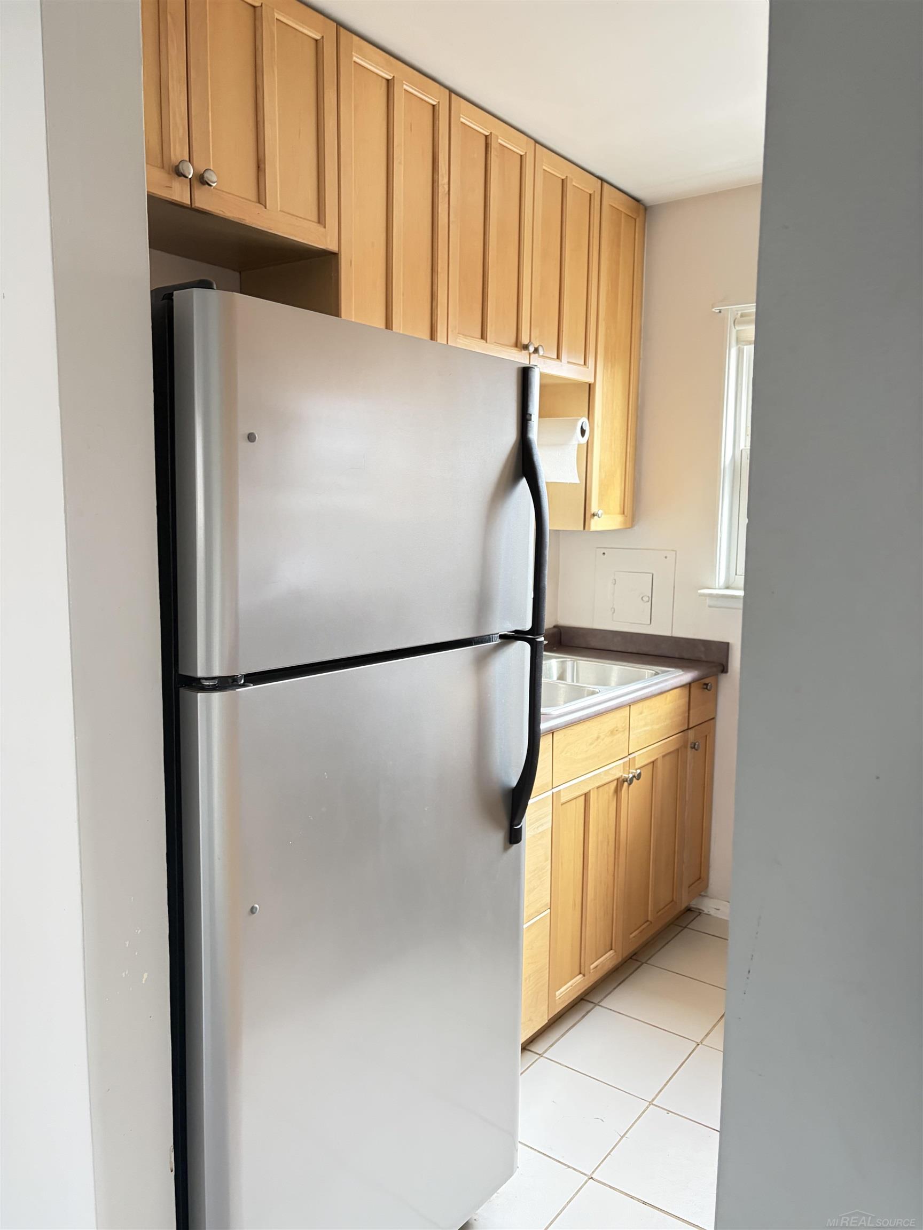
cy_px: 615
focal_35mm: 26
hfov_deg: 53.1
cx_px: 462
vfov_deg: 67.3
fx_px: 924
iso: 250
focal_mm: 5.96
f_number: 1.6
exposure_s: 1/60
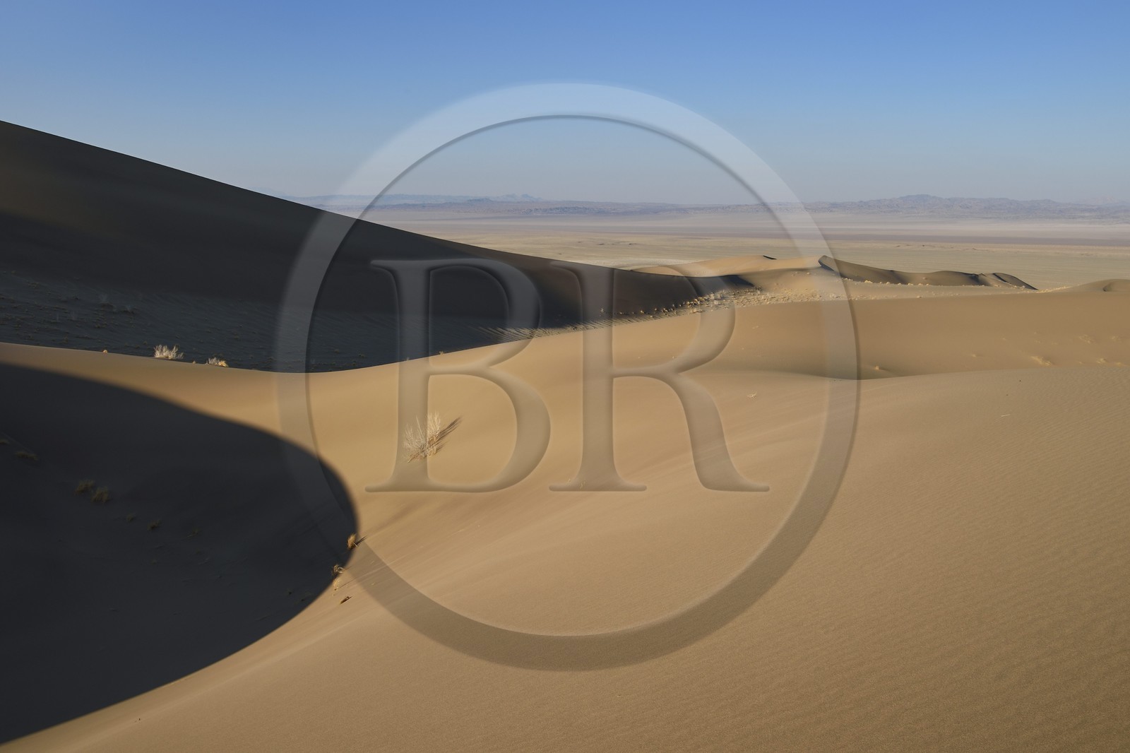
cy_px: 376
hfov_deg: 60.3
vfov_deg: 42.3
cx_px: 565
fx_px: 973
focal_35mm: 31
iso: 200
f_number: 13
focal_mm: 31
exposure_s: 1/250
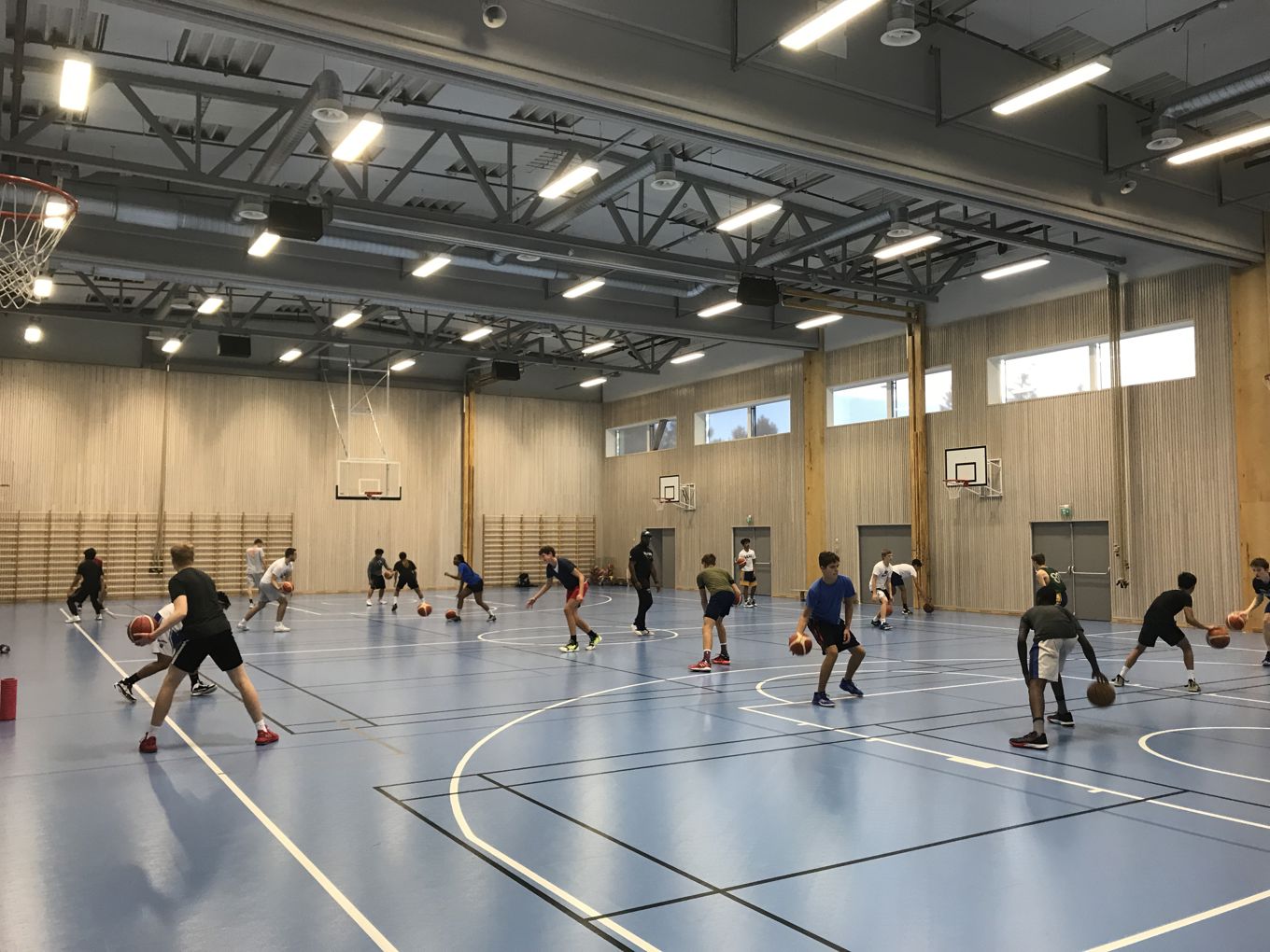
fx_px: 1027
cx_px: 635
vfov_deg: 49.7
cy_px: 476
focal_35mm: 28
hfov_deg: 63.4
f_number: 1.8
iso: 40
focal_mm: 3.99
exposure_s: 1/33
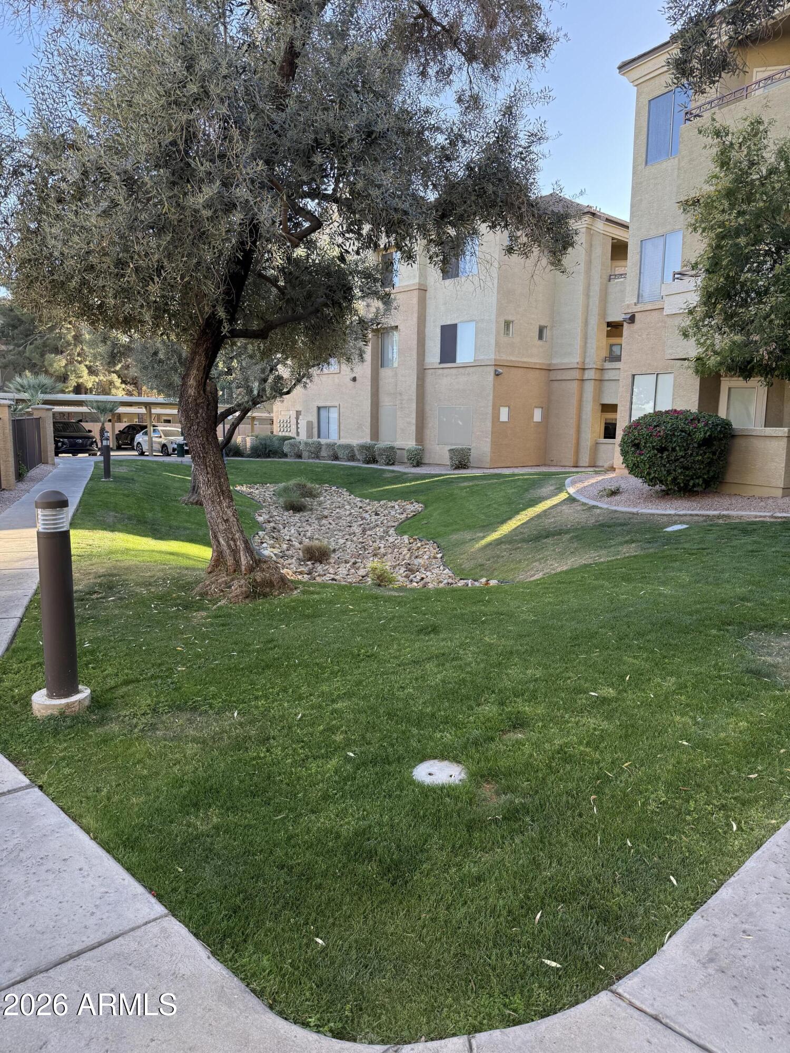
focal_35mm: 24
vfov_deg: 71.6
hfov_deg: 56.8
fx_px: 730
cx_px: 395
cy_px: 526
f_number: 1.78
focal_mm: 6.76
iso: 100
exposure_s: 1/381
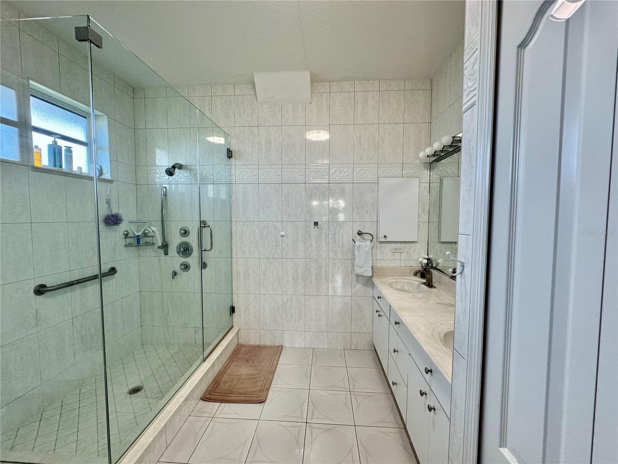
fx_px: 250
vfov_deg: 85.7
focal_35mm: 14
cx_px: 309
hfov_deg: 102.1
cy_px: 232
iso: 200
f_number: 2.2
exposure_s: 1/120
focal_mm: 2.22
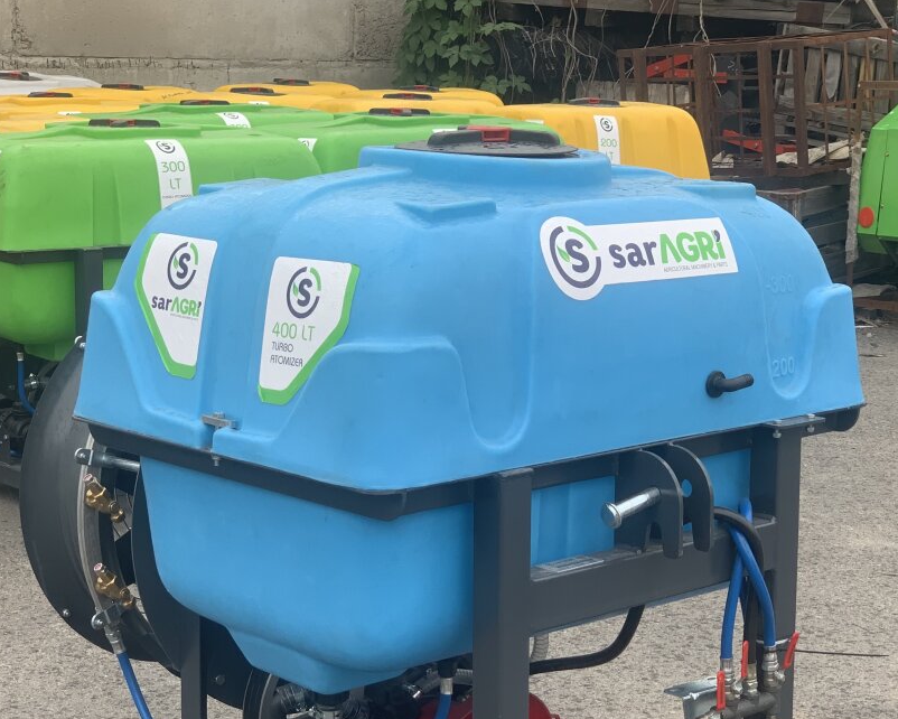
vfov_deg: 18.9
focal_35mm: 81
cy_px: 443
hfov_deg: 23.6
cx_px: 459
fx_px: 2153
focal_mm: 6
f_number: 2.4
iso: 16
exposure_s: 1/165
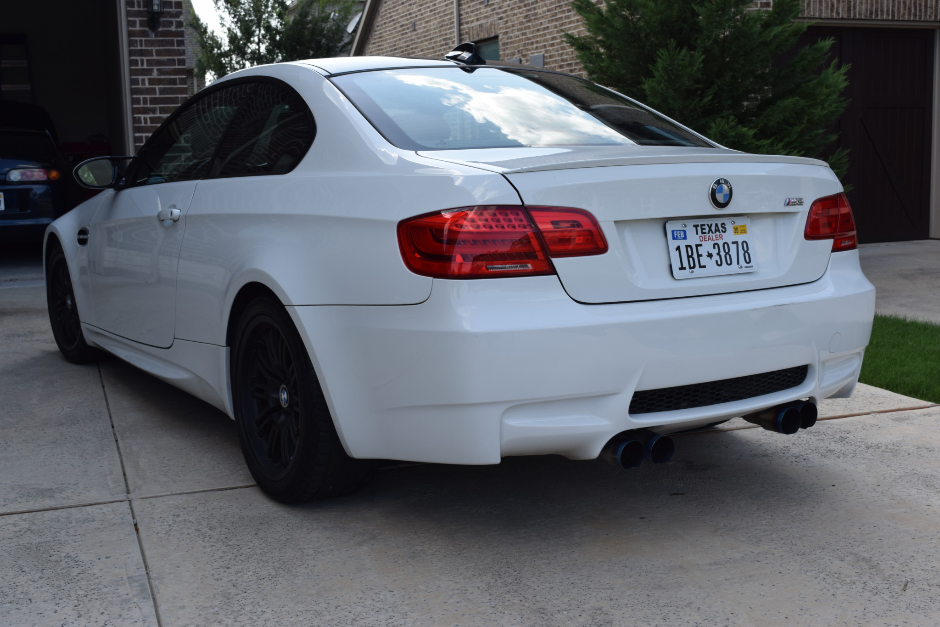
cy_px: 314
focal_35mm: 44
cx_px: 470
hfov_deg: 45.0
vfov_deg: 30.8
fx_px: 1136
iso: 220
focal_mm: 29
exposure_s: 1/250
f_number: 8
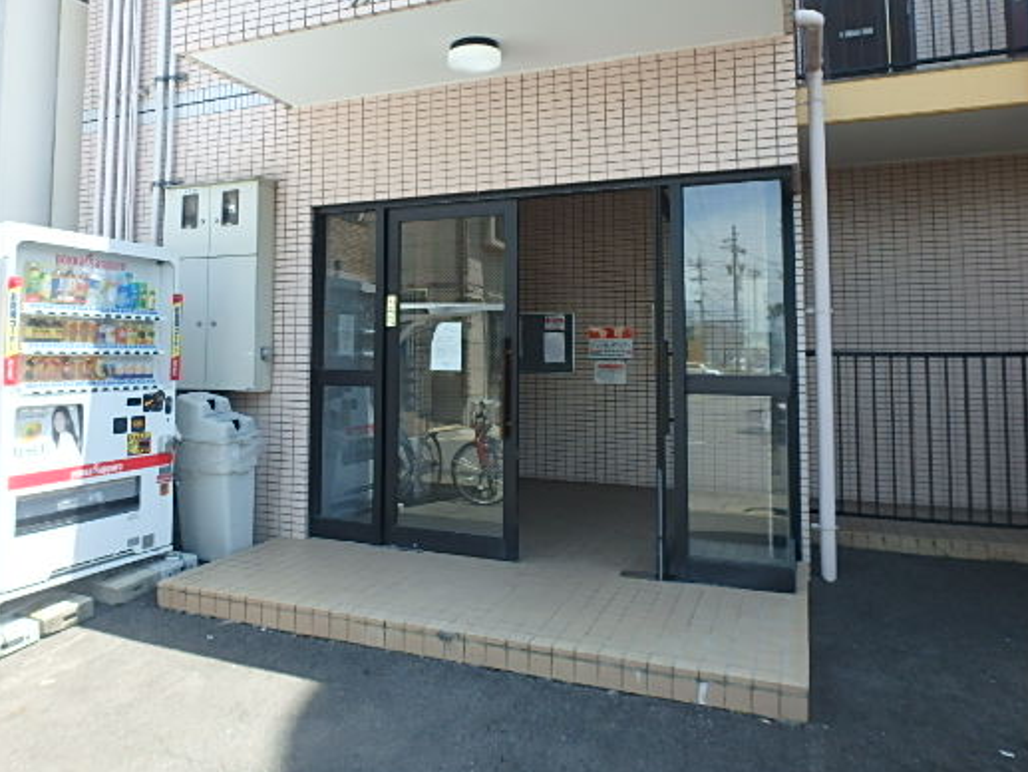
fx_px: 772
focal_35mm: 26
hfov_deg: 66.9
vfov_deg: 52.8
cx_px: 439
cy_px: 316
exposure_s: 1/250
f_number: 3.5
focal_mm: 3.7
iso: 125
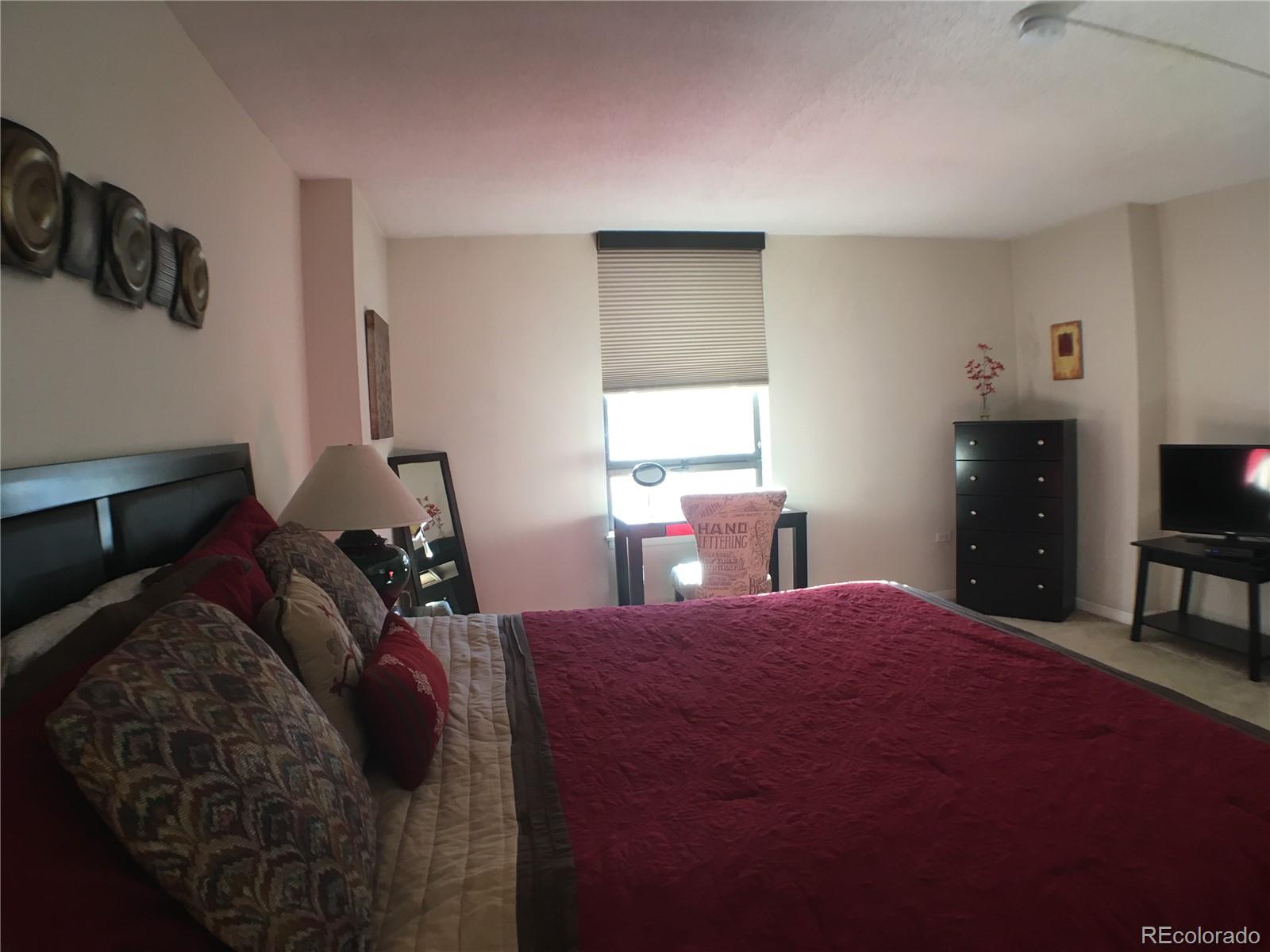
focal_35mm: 29
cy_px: 476
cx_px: 635
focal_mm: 4.15
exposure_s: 1/30
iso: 64
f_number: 2.2
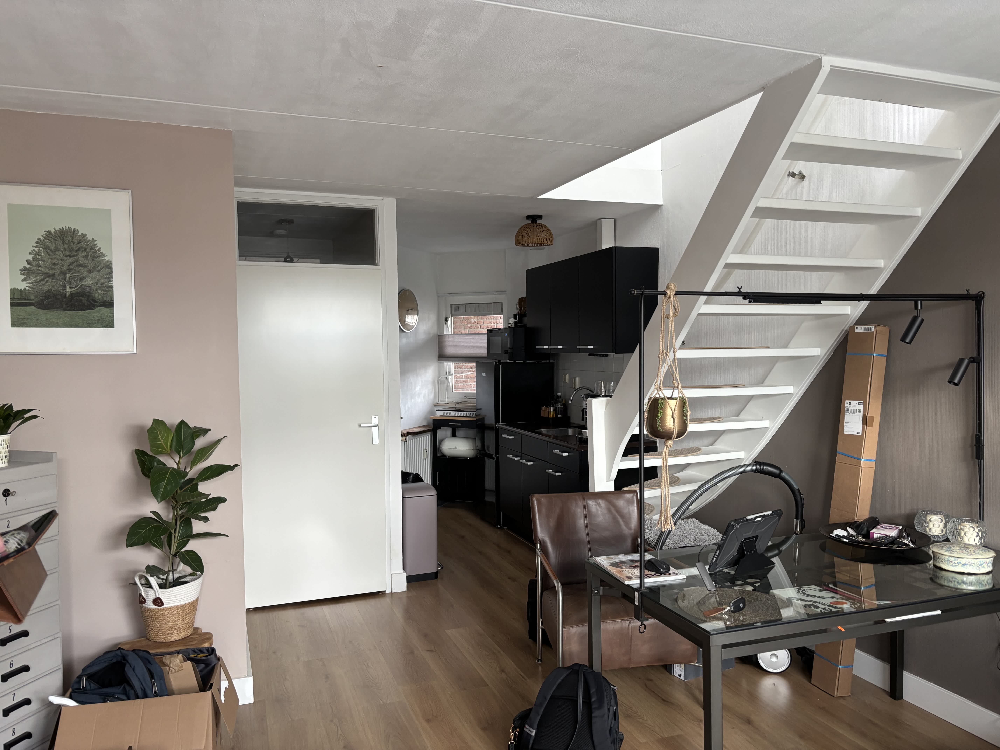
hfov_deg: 67.3
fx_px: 751
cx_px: 500
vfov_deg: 53.1
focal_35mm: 26
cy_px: 375
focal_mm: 6
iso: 160
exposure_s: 1/60
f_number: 1.6
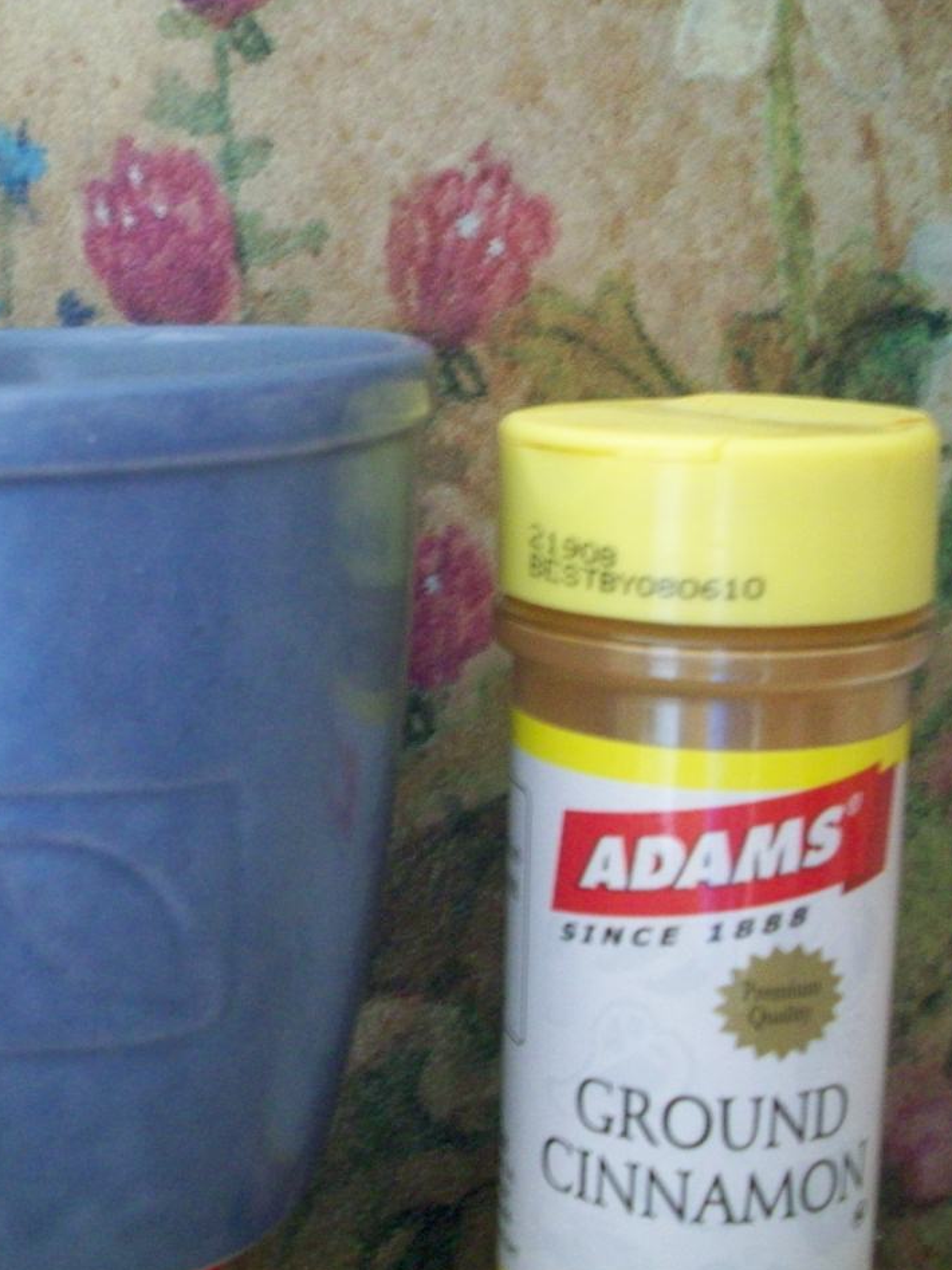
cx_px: 134
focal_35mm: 50
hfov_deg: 28.2
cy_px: 633
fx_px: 1834
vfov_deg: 38.2
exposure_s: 1/8
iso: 200
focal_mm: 6.2
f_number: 2.8
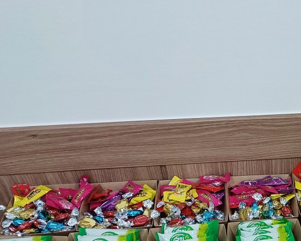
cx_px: 309
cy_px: 251
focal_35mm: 51
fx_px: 455
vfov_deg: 27.7
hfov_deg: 33.2
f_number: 1.8
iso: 160
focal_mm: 5.06
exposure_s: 1/60
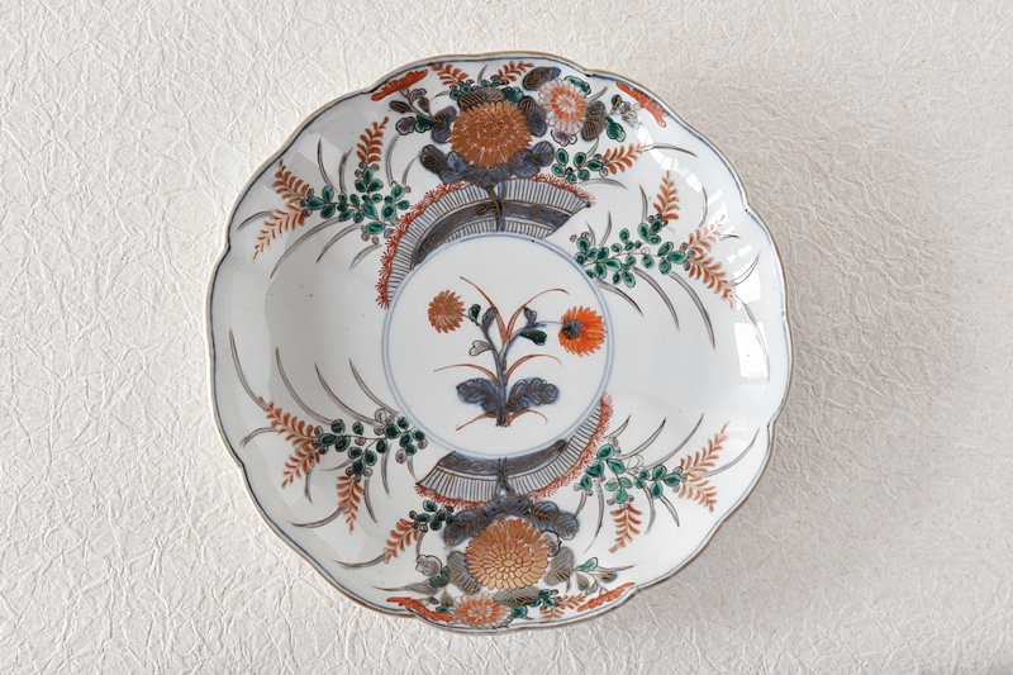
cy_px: 338
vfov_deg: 16.5
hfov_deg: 24.6
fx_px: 2321
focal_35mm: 82
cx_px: 506
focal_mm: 55
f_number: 5.6
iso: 800
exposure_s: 1/13
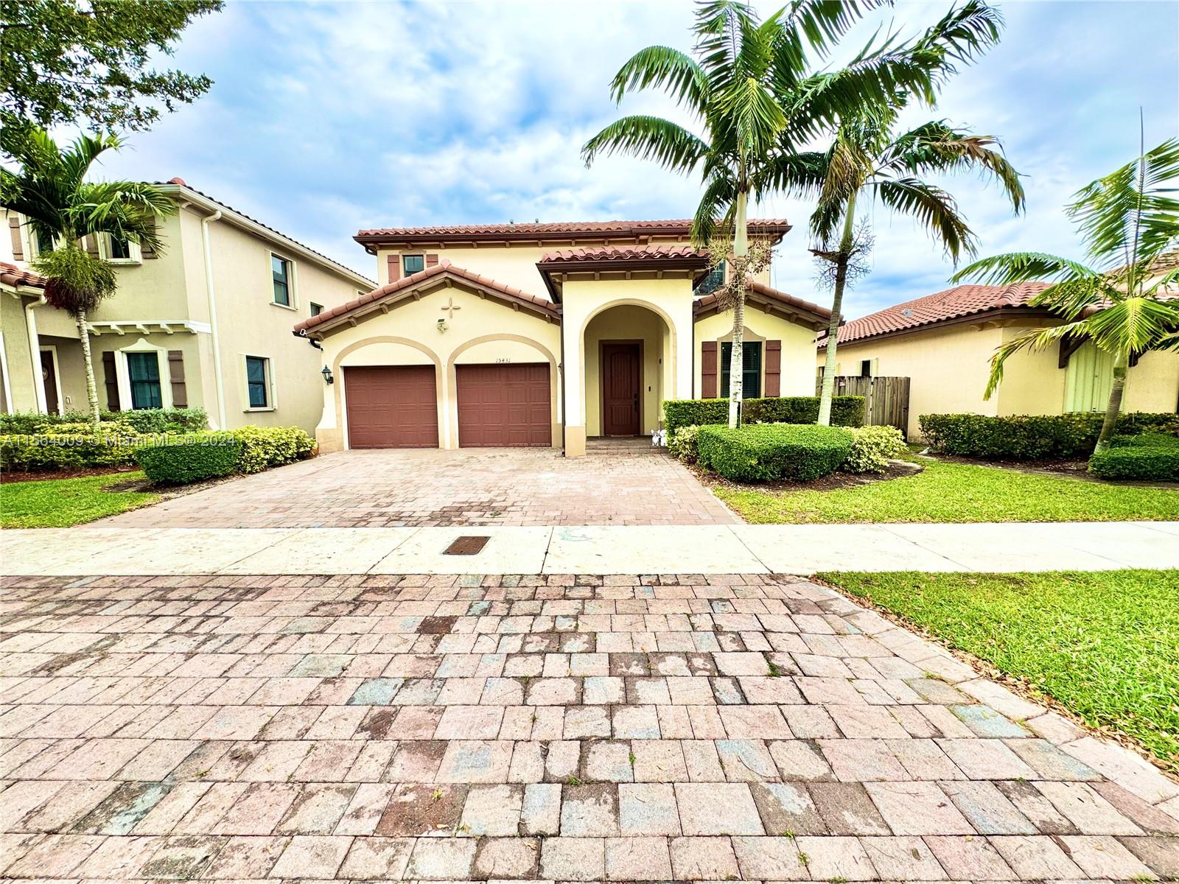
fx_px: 477
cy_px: 442
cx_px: 590
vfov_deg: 85.7
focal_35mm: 14
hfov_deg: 102.1
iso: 40
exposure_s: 1/600
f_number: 2.2
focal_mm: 2.22
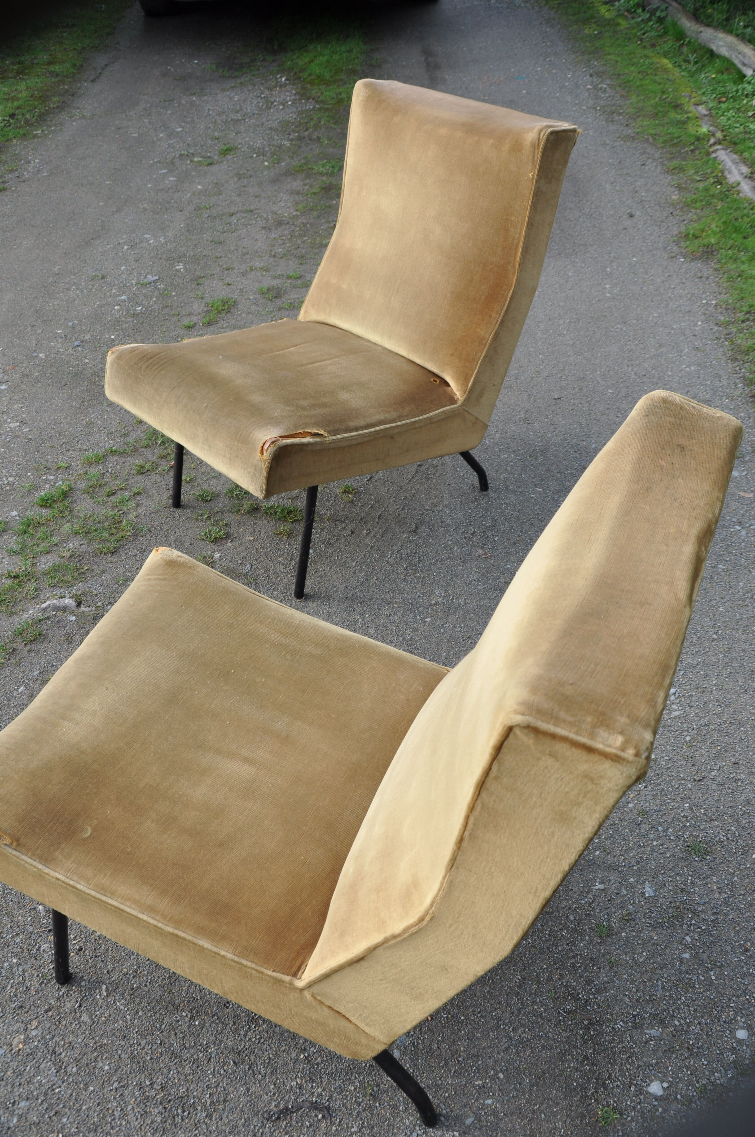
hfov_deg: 39.9
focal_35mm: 33
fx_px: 1041
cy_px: 568
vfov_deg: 57.3
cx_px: 378
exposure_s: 1/250
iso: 250
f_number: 8
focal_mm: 22
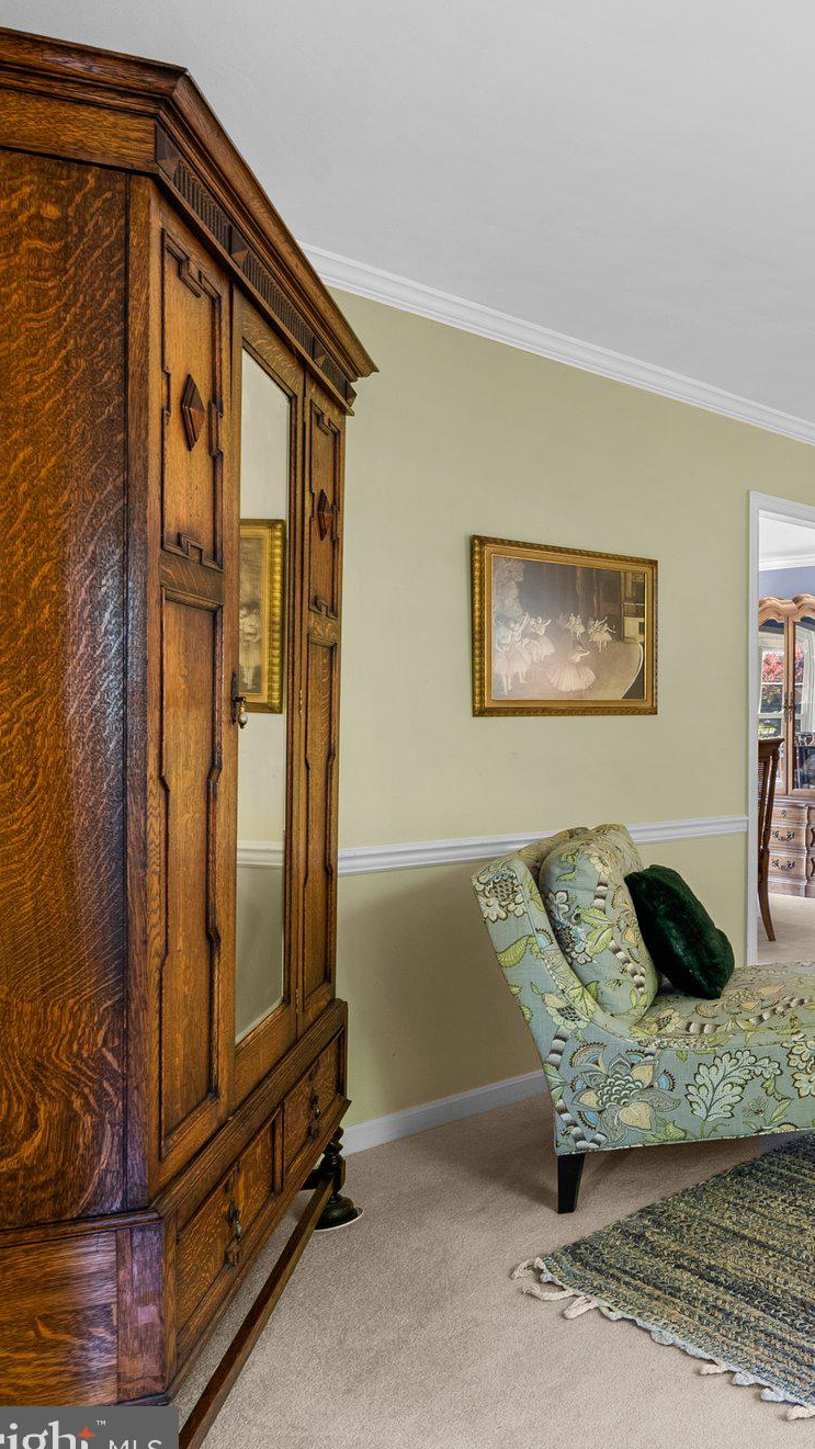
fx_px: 999
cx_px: 1059
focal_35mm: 26
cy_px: 737
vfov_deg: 71.9
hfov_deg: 33.0
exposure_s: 1.3
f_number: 8
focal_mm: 16
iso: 320
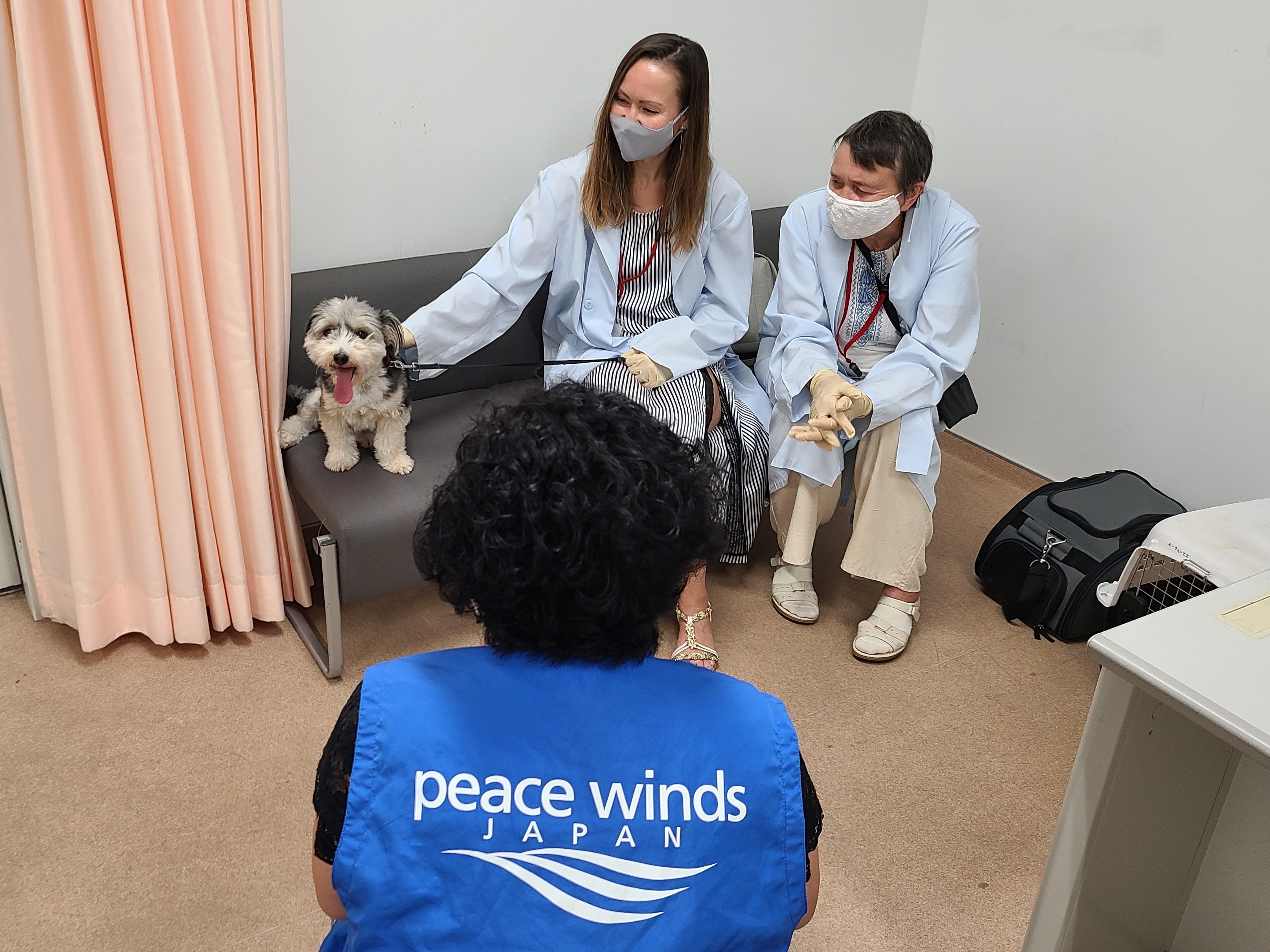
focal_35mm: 26
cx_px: 635
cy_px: 476
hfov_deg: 67.3
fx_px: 954
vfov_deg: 53.1
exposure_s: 1/50
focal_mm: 5.4
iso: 80
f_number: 1.8
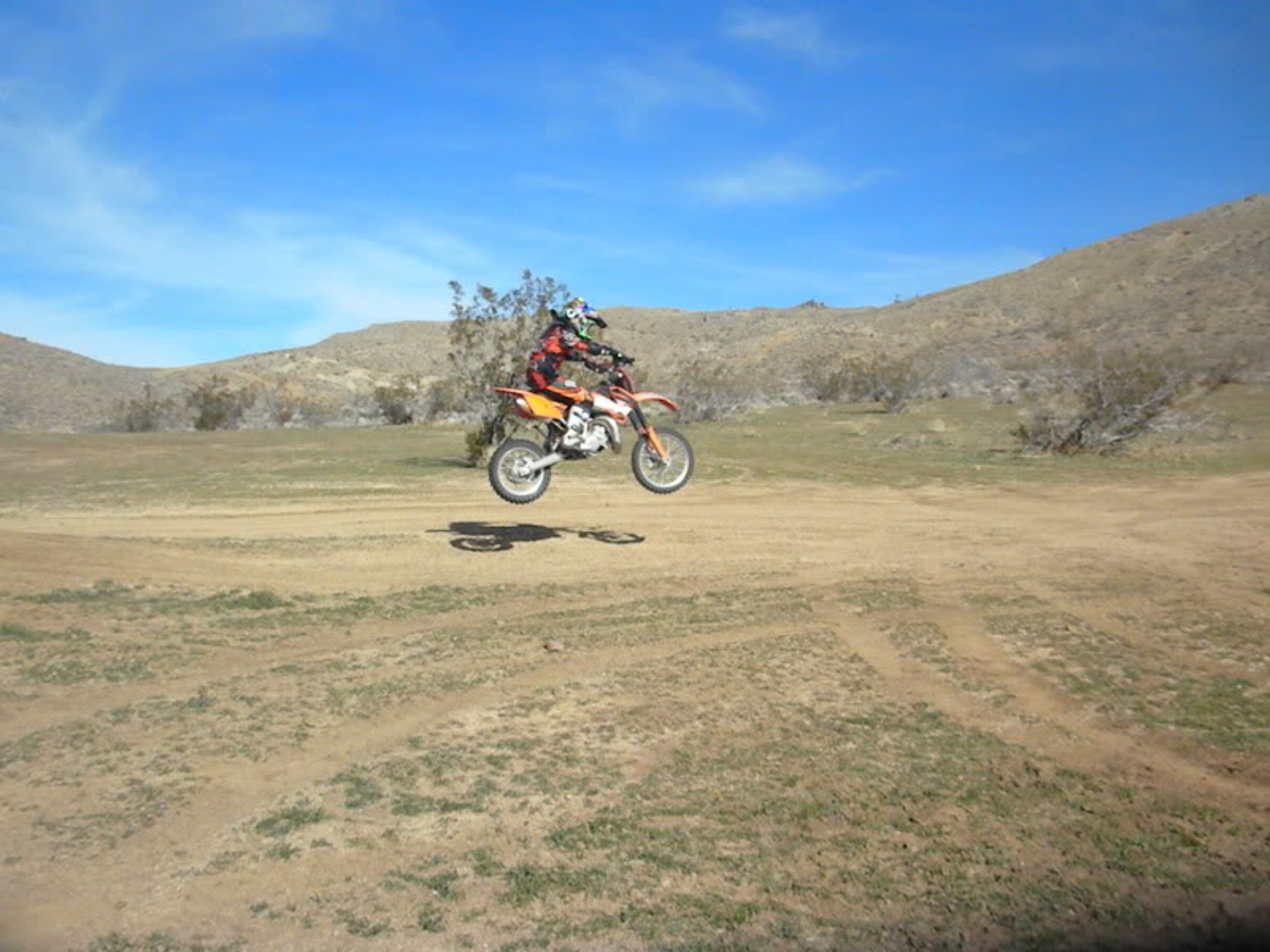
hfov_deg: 50.1
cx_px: 635
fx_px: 1357
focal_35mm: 37
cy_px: 476
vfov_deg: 38.7
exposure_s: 1/1147
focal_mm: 6.6
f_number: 10
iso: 640
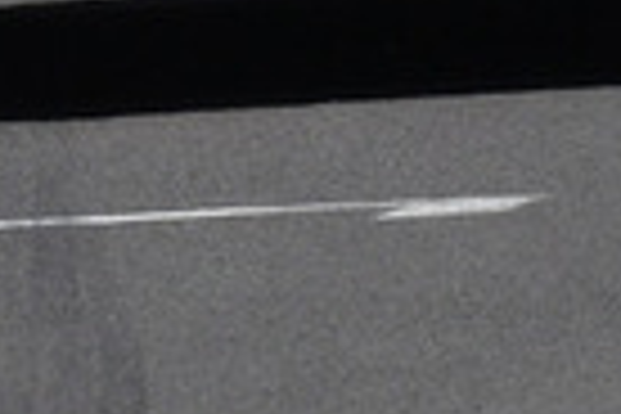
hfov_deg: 0.5
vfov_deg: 0.3
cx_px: -54
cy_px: -500
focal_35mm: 4350
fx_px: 75032
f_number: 11
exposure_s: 1/640
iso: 400
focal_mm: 500
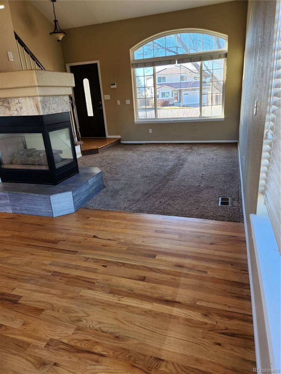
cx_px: 140
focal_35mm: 23
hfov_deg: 58.9
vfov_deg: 73.9
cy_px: 187
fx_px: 249
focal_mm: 5.4
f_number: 1.8
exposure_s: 1/120
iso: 64
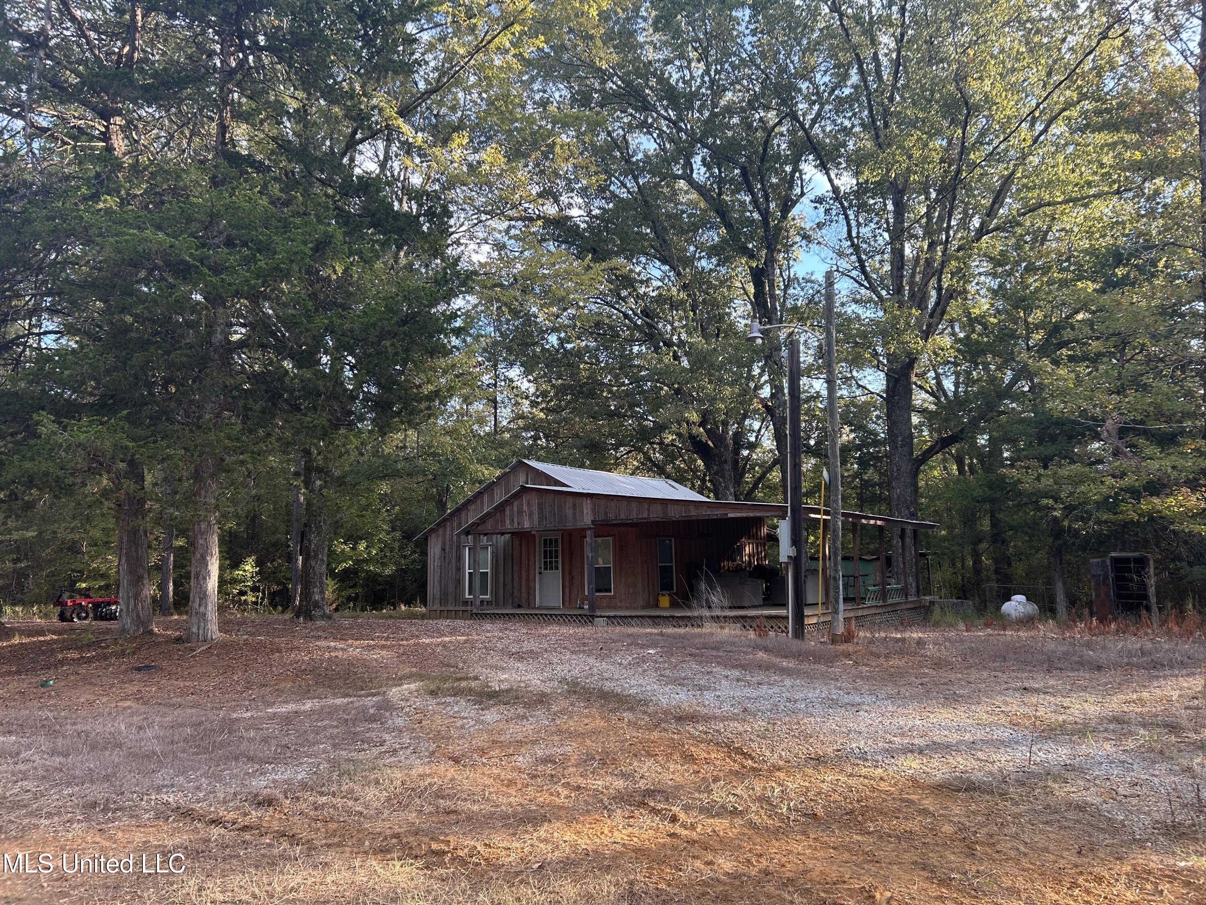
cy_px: 452
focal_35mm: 26
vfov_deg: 53.1
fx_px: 906
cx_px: 603
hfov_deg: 67.3
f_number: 1.5
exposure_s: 1/354
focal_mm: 5.7
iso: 50
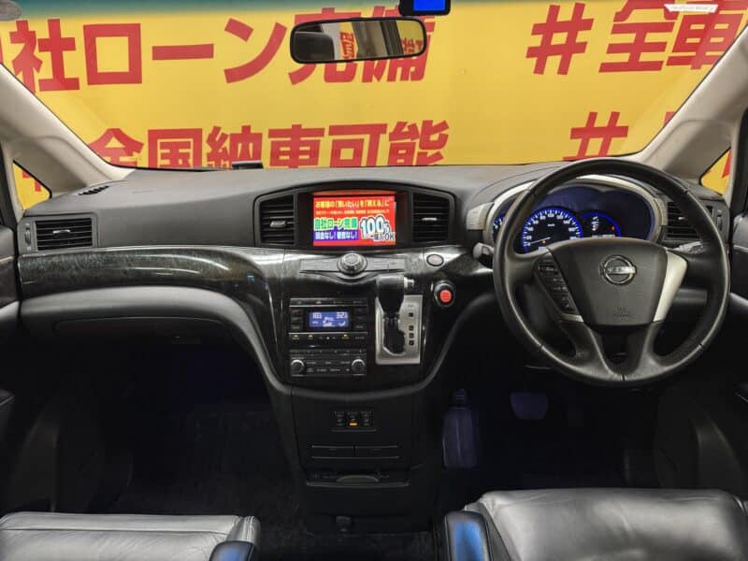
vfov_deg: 56.8
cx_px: 374
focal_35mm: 24
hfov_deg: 71.6
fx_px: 519
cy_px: 280
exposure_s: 1/60
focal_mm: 6.76
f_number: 1.78
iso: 200
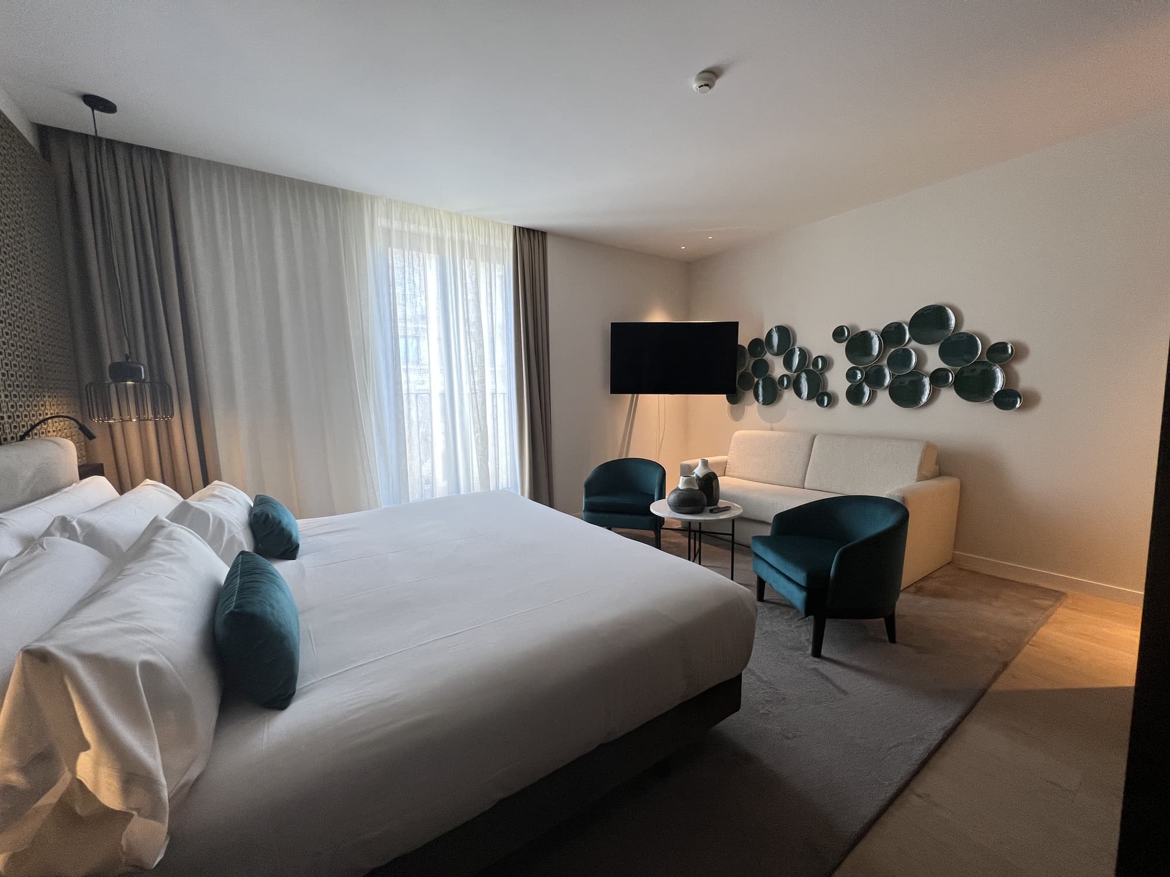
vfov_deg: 89.9
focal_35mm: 13
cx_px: 585
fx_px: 439
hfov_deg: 106.2
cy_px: 438
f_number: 1.8
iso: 125
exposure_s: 1/100
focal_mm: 1.57
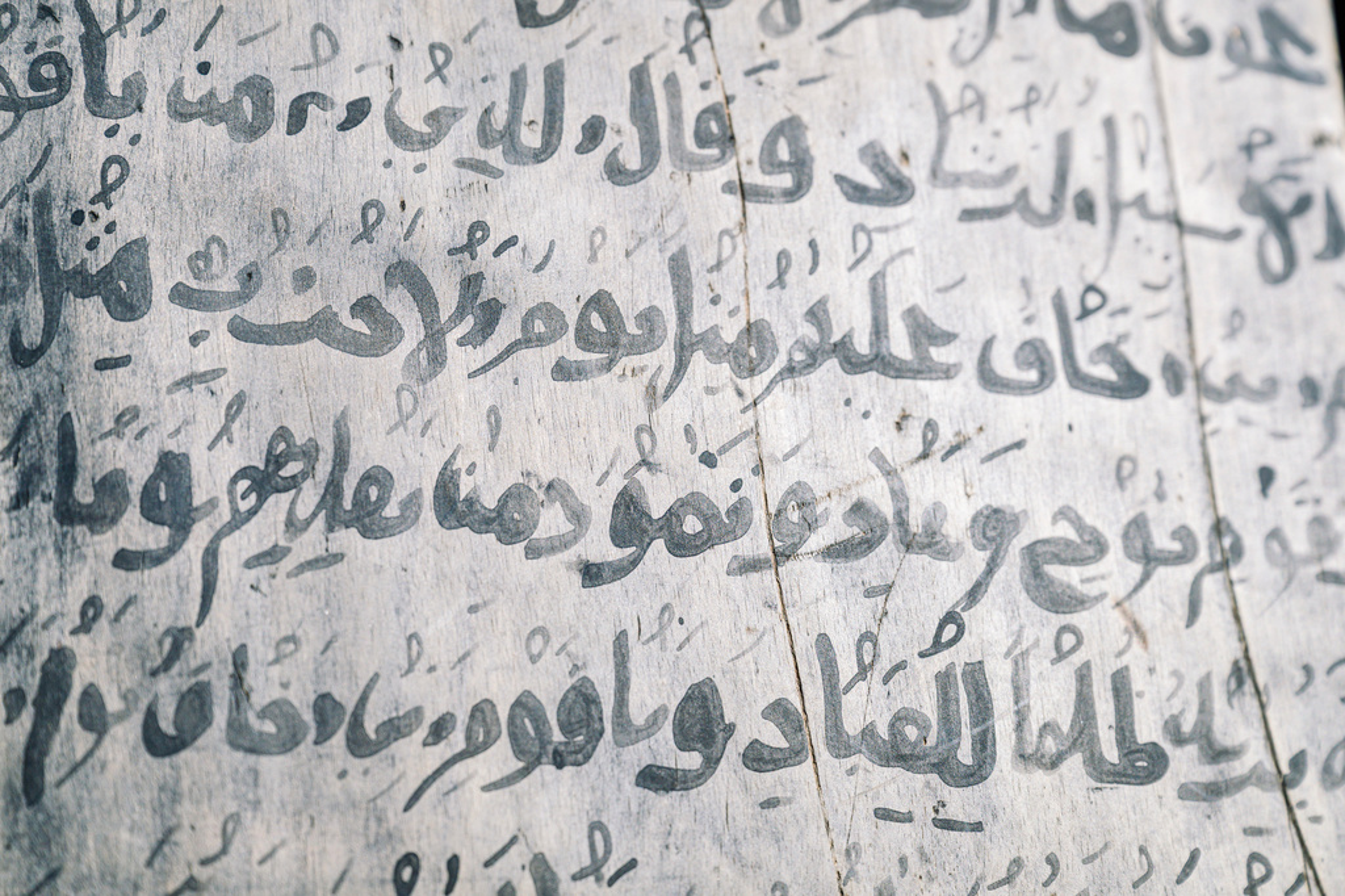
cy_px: 448
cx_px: 672
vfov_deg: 19.4
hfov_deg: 28.9
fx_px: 2614
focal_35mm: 70
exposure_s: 1/250
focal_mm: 70
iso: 32
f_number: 5
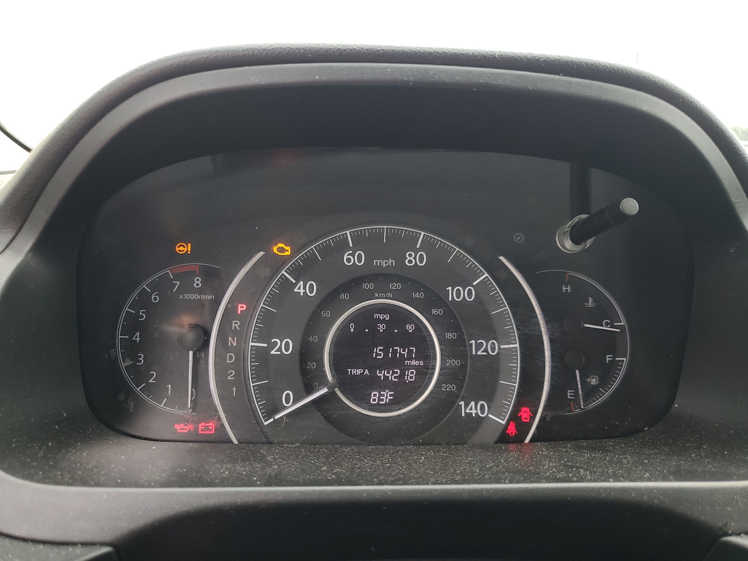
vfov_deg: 53.1
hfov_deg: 67.3
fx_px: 562
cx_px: 374
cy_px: 280
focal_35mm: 26
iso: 64
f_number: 1.5
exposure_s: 1/120
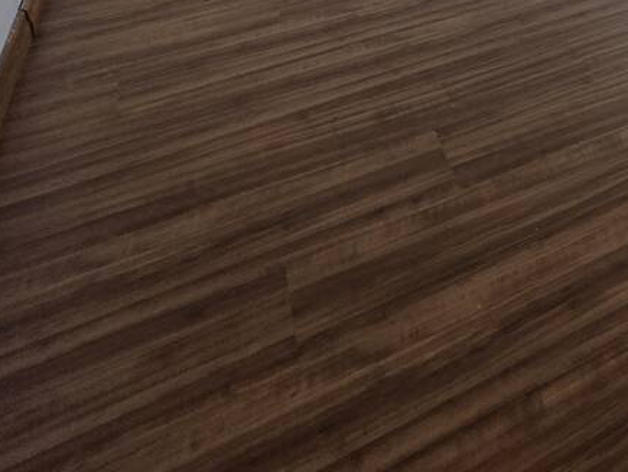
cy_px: -273
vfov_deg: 24.4
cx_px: 824
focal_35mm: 43
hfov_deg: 32.4
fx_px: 781
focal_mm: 2.2
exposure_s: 1/818
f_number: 1.9
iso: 40
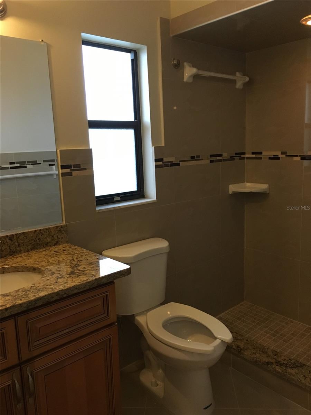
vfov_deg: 61.7
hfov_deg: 48.2
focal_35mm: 29
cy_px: 208
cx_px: 156
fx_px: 347
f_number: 2.2
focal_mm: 4.15
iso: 200
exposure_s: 1/30
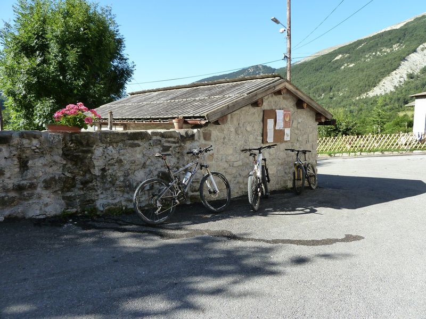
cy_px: 160
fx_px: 308
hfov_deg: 69.4
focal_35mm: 25
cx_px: 213
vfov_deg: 54.9
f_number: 4
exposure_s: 1/250
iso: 125
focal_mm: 4.1
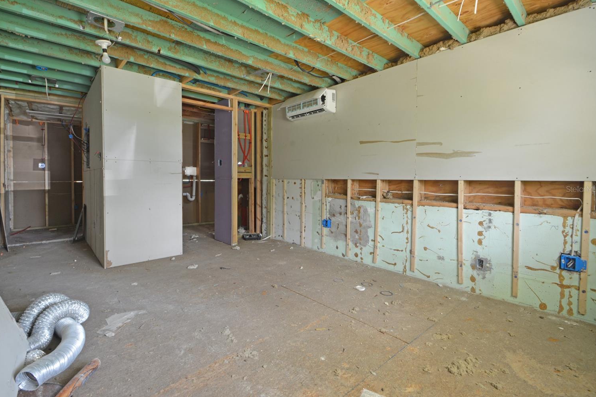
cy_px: 189
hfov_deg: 96.7
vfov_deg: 73.7
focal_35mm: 16
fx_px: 265
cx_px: 284
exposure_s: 1.6
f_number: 14
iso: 160
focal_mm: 10
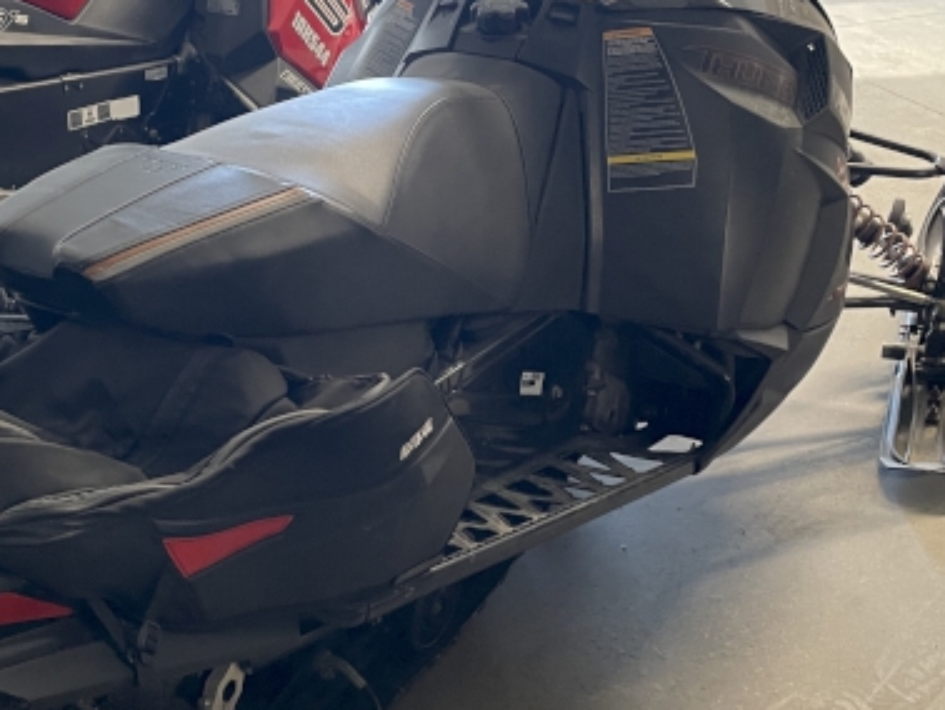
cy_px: 422
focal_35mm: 55
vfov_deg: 26.5
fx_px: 1502
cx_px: 230
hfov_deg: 34.2
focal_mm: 4.2
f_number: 1.6
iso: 320
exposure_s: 1/60
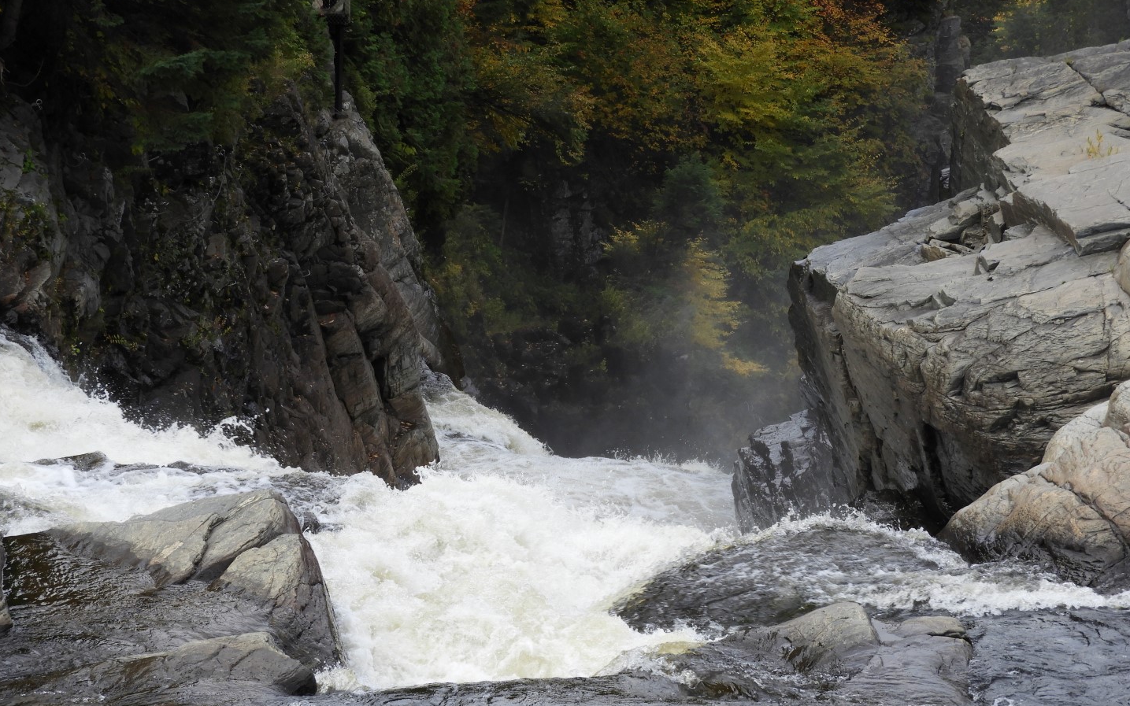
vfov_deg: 9.9
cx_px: 565
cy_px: 353
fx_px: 4096
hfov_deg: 15.7
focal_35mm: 133
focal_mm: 22.4
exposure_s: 1/200
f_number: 5
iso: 100
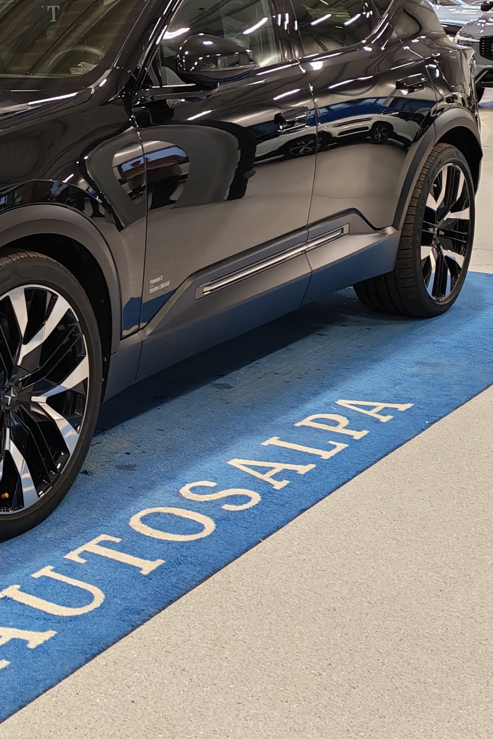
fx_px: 1335
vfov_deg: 30.7
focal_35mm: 65
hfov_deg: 19.9
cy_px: 252
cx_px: -64
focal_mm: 6.12
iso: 250
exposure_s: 1/100
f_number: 1.9
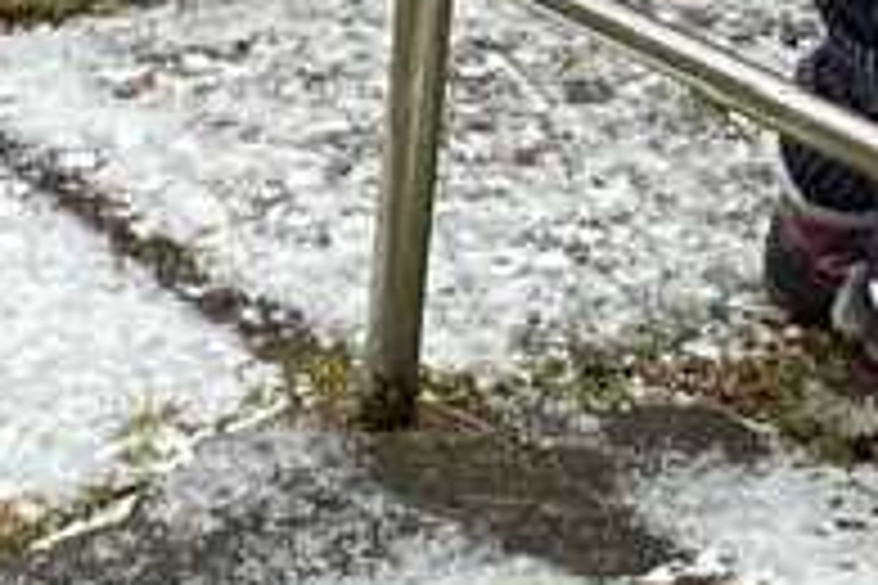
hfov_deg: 9.7
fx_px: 5170
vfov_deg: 6.4
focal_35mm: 212
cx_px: 275
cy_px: -216
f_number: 2.4
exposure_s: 1/149
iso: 25
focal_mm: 3.3
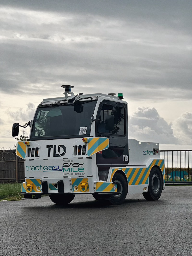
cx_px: 96
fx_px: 570
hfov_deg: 19.1
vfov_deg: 25.3
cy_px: 128
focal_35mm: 77
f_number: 2.8
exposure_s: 1/1193
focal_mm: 9
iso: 32
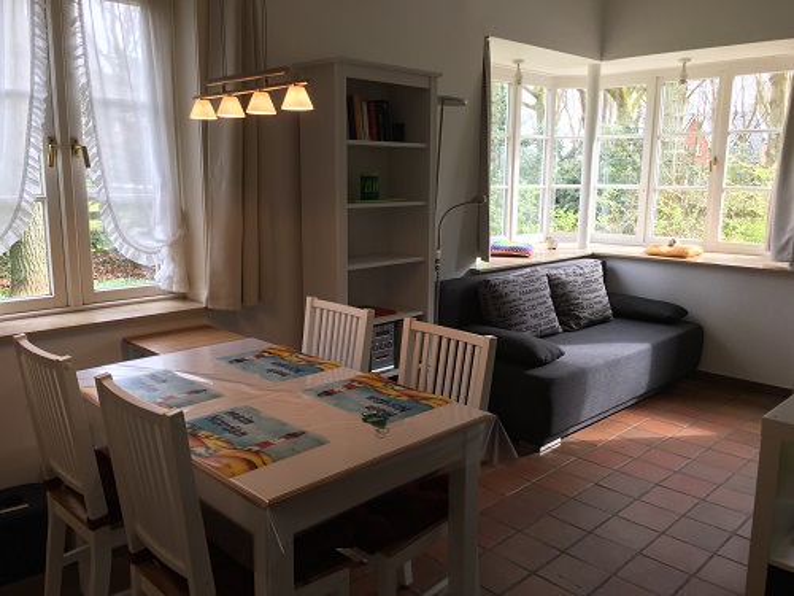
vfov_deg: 48.2
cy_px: 298
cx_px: 397
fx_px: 665
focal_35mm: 29
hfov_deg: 61.7
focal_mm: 4.15
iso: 32
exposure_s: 1/50
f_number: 2.2
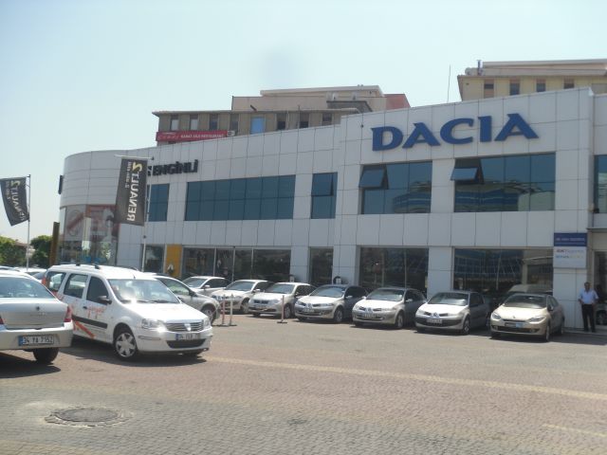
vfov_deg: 41.8
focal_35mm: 34
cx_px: 304
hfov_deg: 54.0
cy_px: 228
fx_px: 596
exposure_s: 1/158
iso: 80
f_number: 8.1
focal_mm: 6
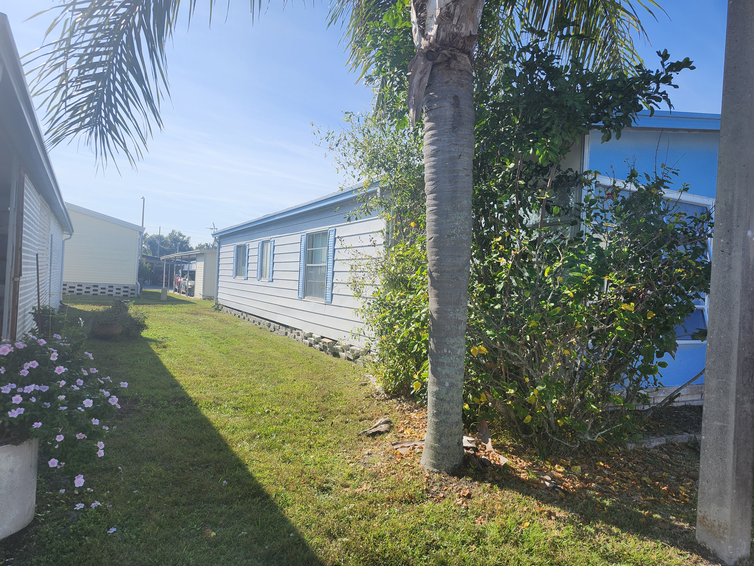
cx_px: 377
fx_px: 501
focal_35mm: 23
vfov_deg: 58.9
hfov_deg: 73.9
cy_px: 283
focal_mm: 5.54
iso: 25
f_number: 1.8
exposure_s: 1/1941
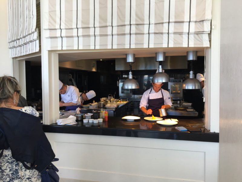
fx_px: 203
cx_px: 121
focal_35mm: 29
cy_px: 91
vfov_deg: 48.2
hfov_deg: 61.7
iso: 40
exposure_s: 1/100
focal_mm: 4.15
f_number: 2.2
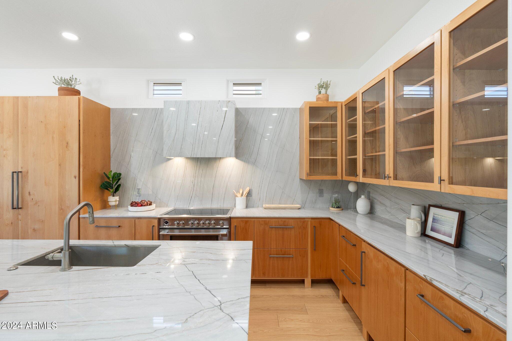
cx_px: 256
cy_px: 170
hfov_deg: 96.7
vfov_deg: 73.7
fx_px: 228
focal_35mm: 16
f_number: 8
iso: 1000
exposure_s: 1/6
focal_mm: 16
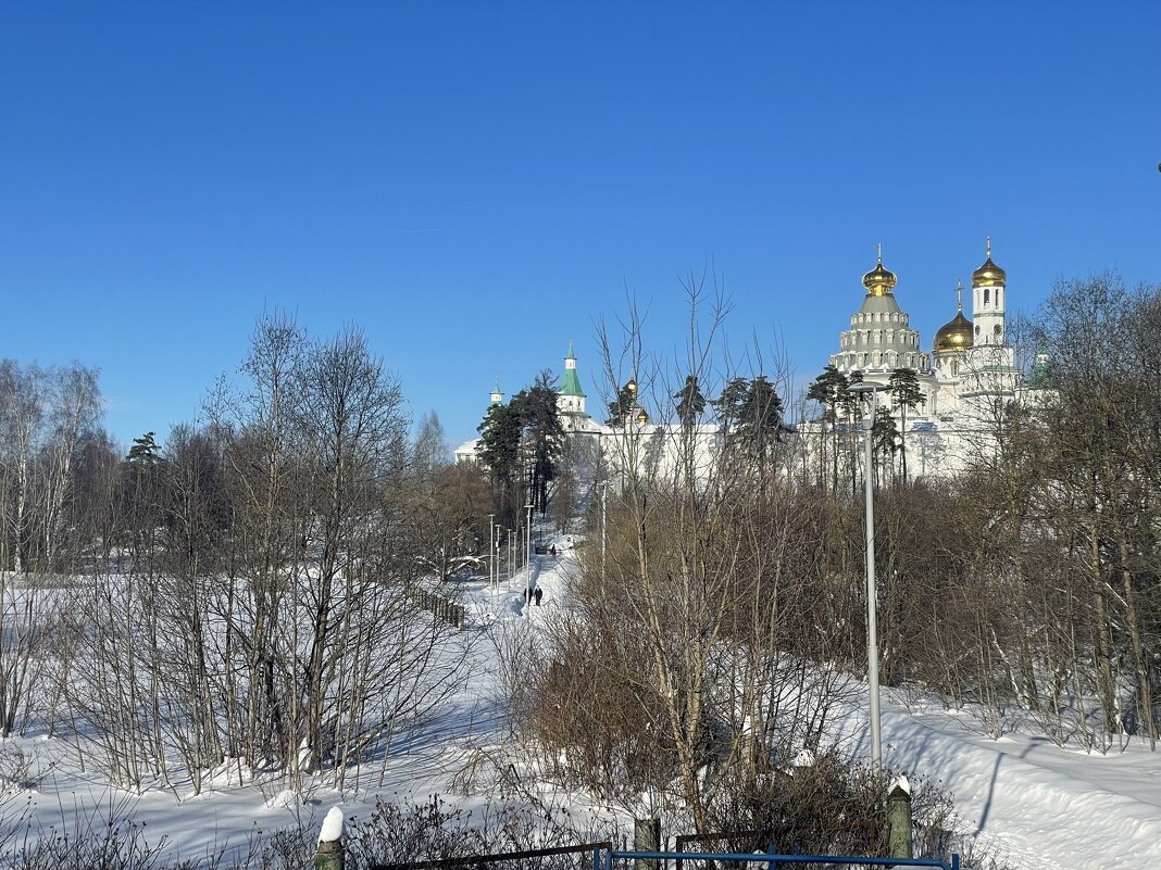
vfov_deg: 28.0
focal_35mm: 52
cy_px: 435
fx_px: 1744
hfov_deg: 36.8
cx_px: 580
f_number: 2
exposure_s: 1/2519
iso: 25
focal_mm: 6
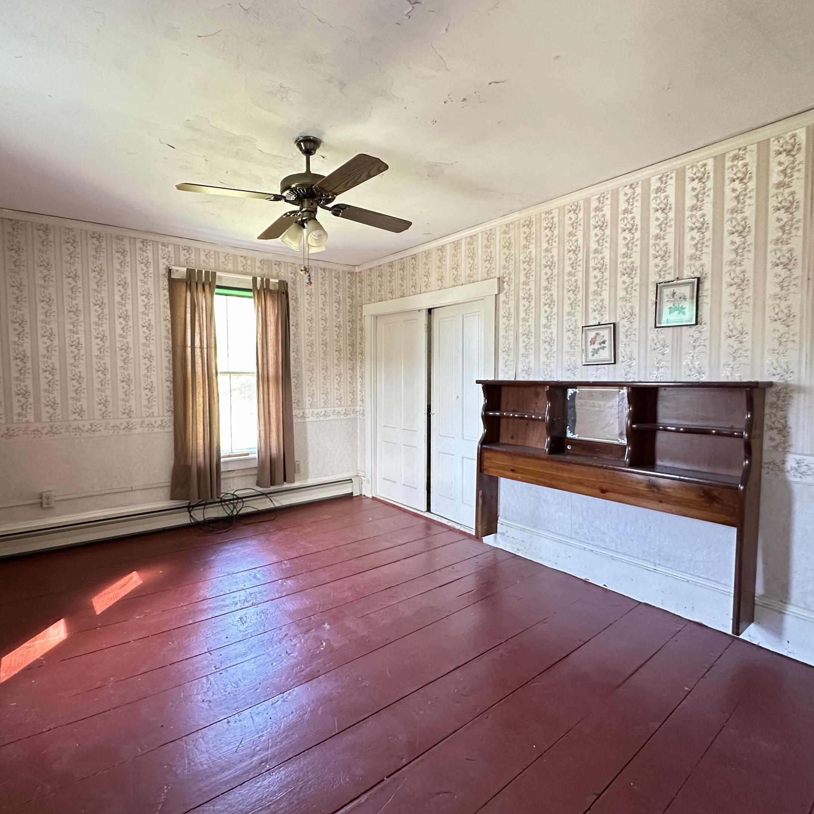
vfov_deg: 84.0
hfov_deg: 83.6
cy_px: 397
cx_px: 360
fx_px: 452
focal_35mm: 17
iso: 500
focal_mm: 2.22
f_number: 2.2
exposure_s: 1/60
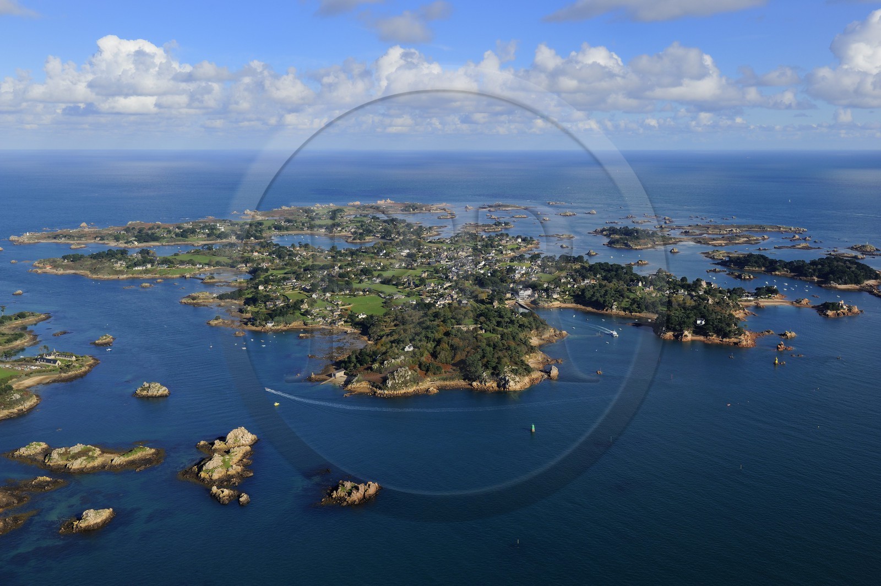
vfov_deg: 37.8
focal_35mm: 35
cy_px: 293
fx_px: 856
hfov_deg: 54.5
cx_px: 440
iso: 400
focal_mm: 35
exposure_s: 1/1000
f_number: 8
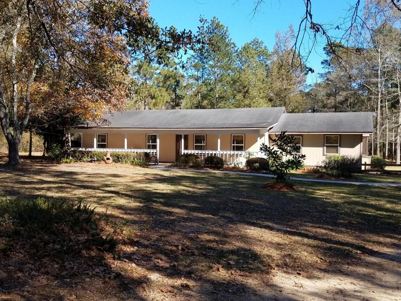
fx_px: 301
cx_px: 200
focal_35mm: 26
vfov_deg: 53.1
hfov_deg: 67.3
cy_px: 150
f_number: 1.7
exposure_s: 1/810
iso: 40
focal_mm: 4.2
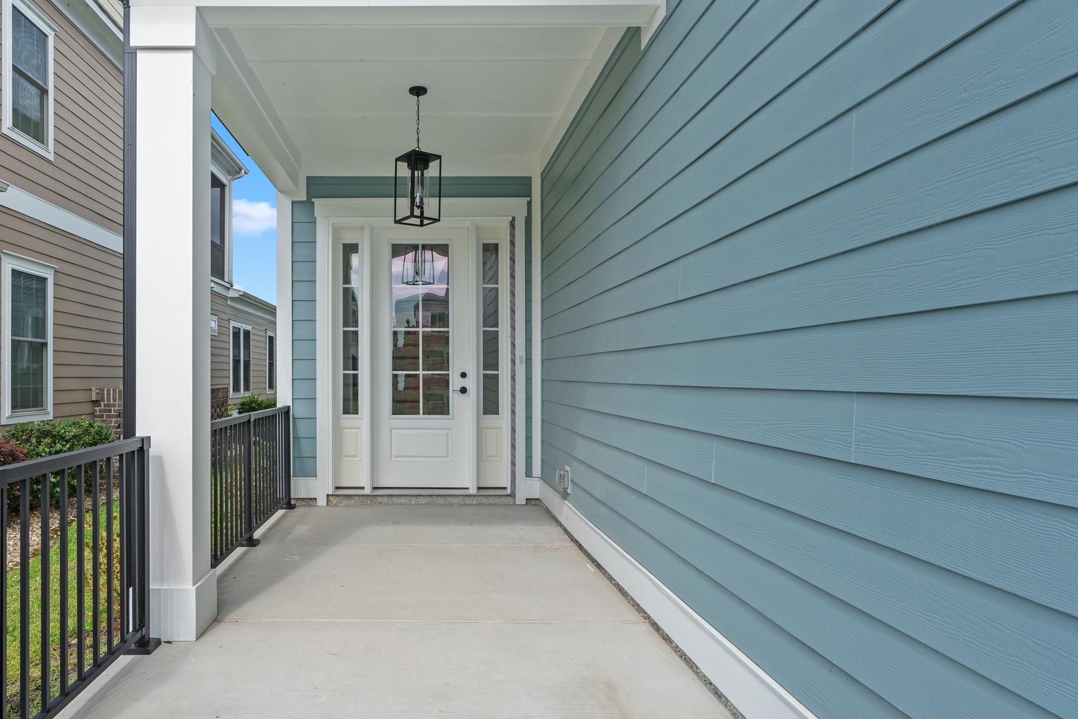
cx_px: 414
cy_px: 318
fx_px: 629
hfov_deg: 79.9
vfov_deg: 59.3
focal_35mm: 21
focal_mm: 17
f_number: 8
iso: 320
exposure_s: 1/250
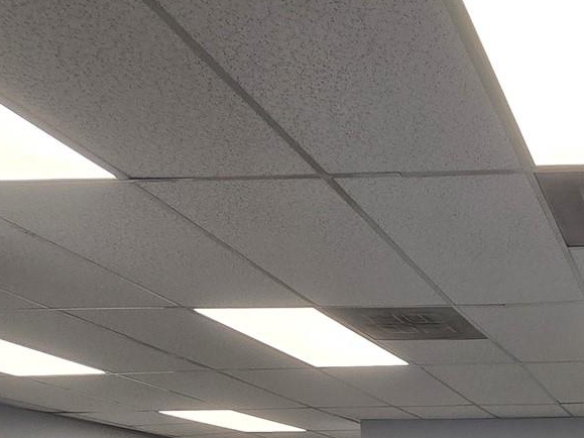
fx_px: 776
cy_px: 574
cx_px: 700
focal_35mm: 46
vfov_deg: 26.5
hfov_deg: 33.6
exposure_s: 1/60
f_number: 2.2
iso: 80
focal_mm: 2.2
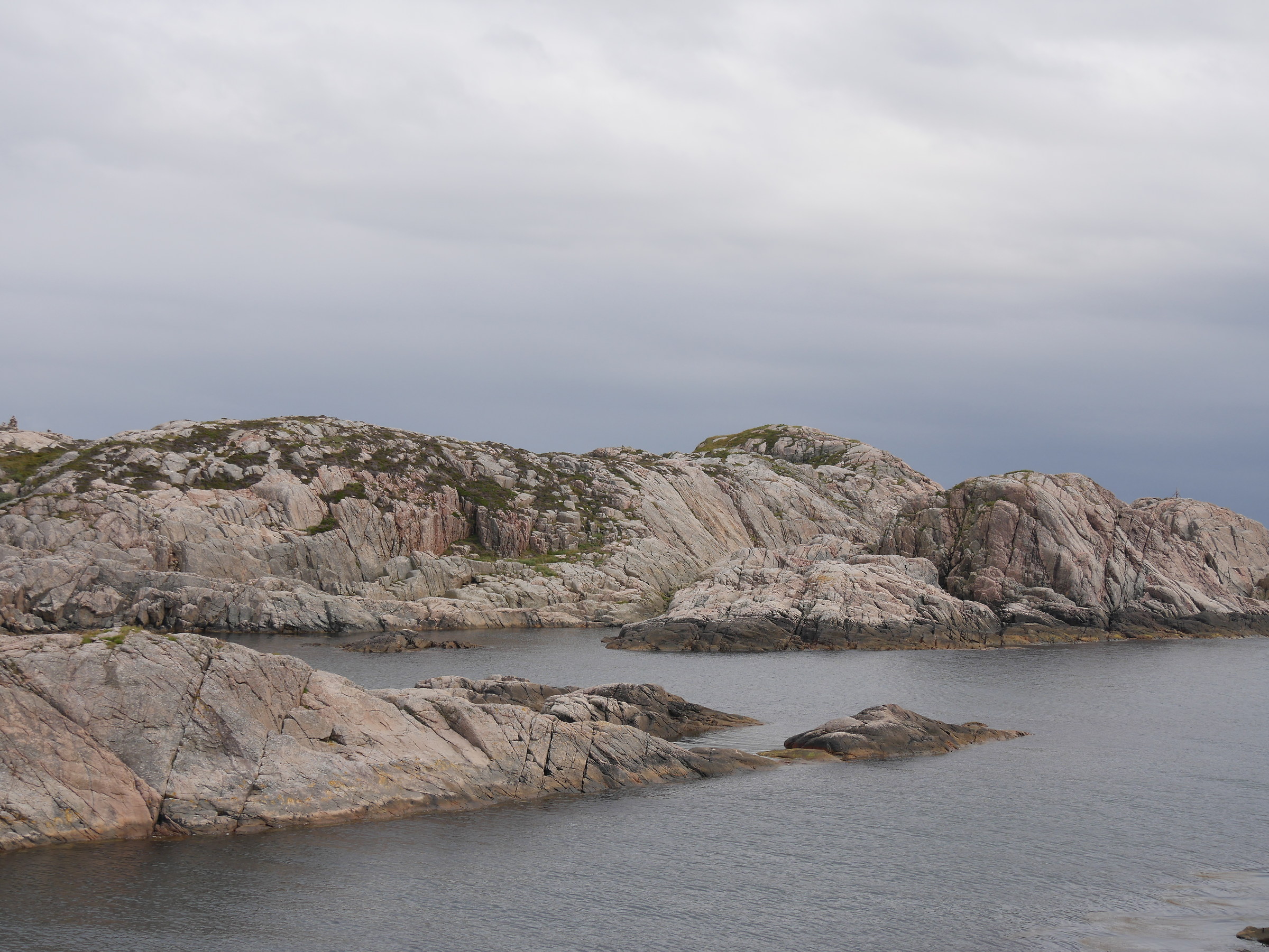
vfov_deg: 26.1
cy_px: 476
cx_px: 634
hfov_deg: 34.3
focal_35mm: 56
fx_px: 2054
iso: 200
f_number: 5.2
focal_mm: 28
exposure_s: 1/800
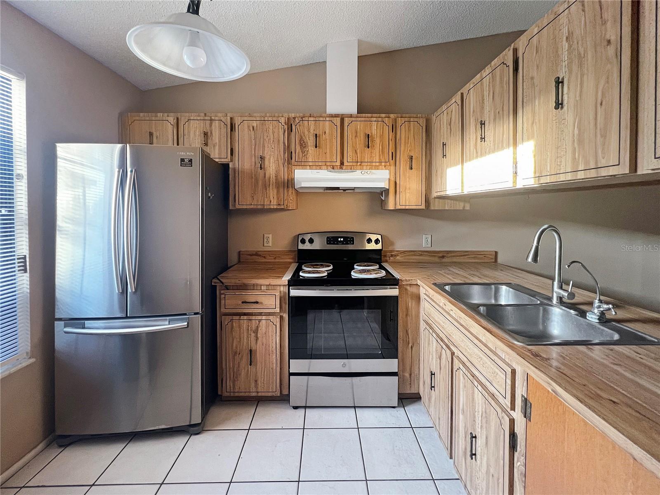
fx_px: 248
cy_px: 248
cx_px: 330
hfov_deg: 106.2
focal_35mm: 13
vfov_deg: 89.9
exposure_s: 1/60
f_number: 1.8
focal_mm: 1.57
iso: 250
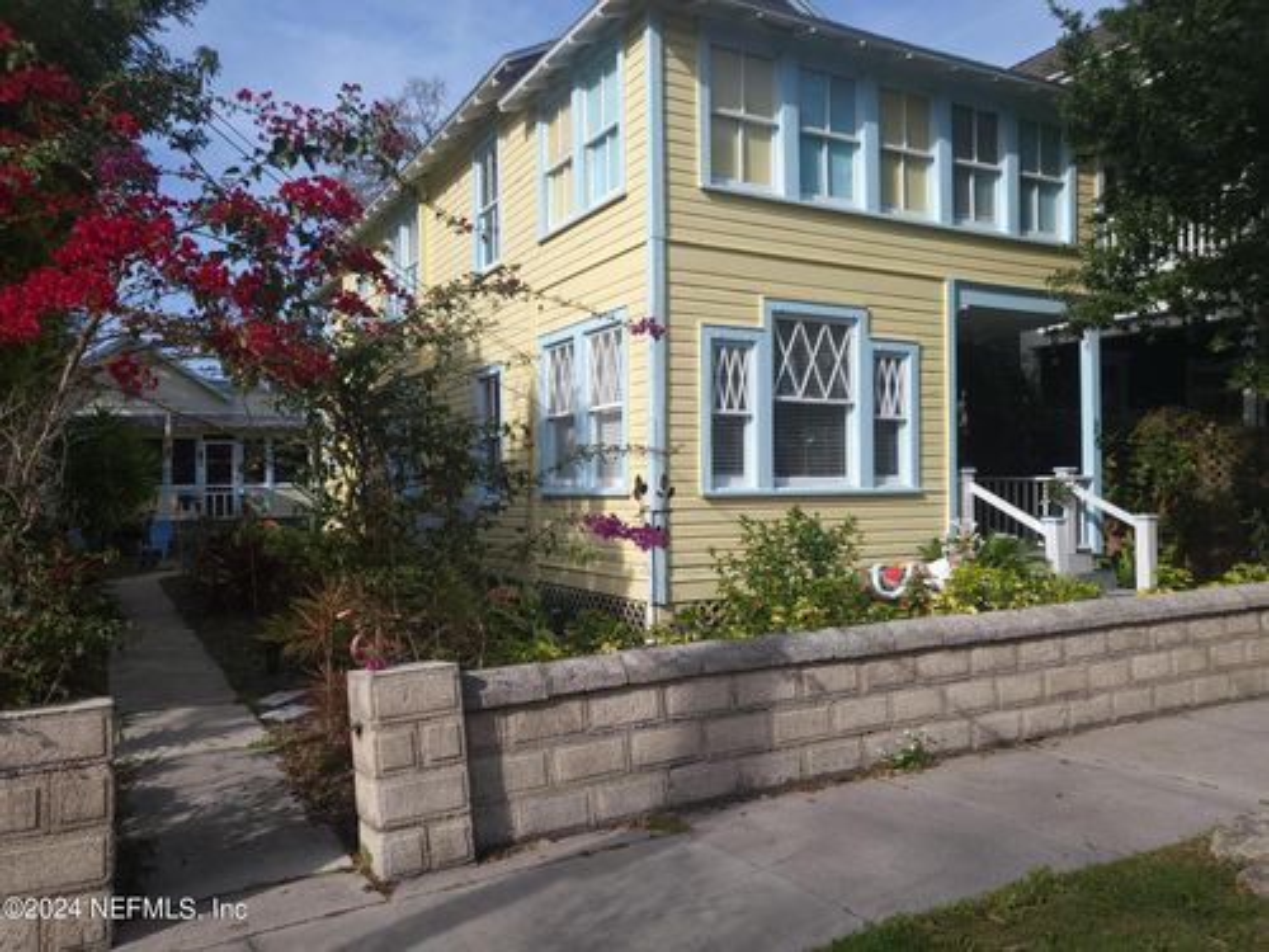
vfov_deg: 53.1
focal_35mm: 26
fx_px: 953
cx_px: 634
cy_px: 476
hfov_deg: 67.3
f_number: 1.8
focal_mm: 4.25
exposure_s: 1/2608
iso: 50
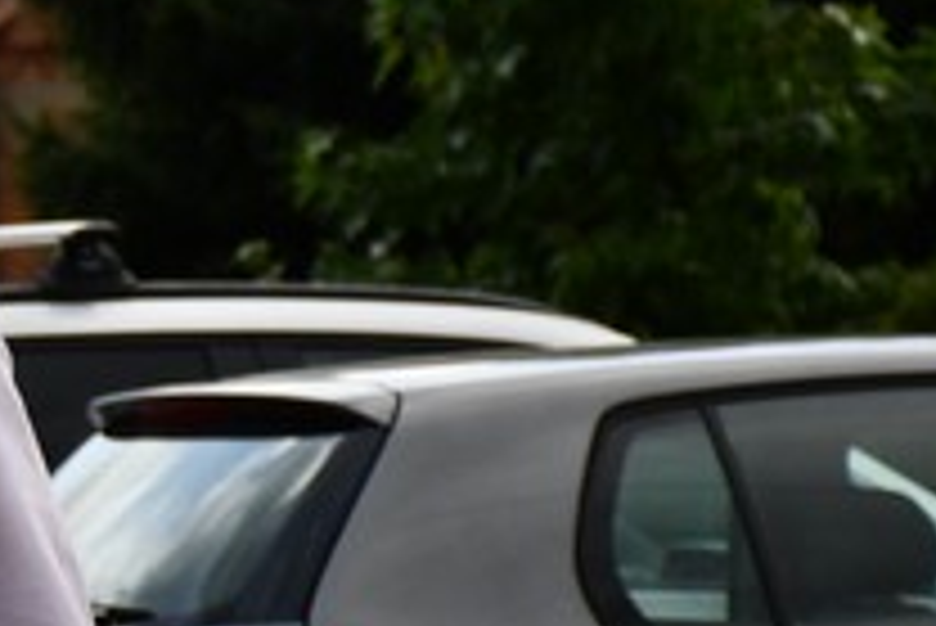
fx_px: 16235
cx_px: -1210
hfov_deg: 3.3
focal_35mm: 624
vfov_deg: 2.2
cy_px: 394
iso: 320
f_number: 5.6
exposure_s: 1/500
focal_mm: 85
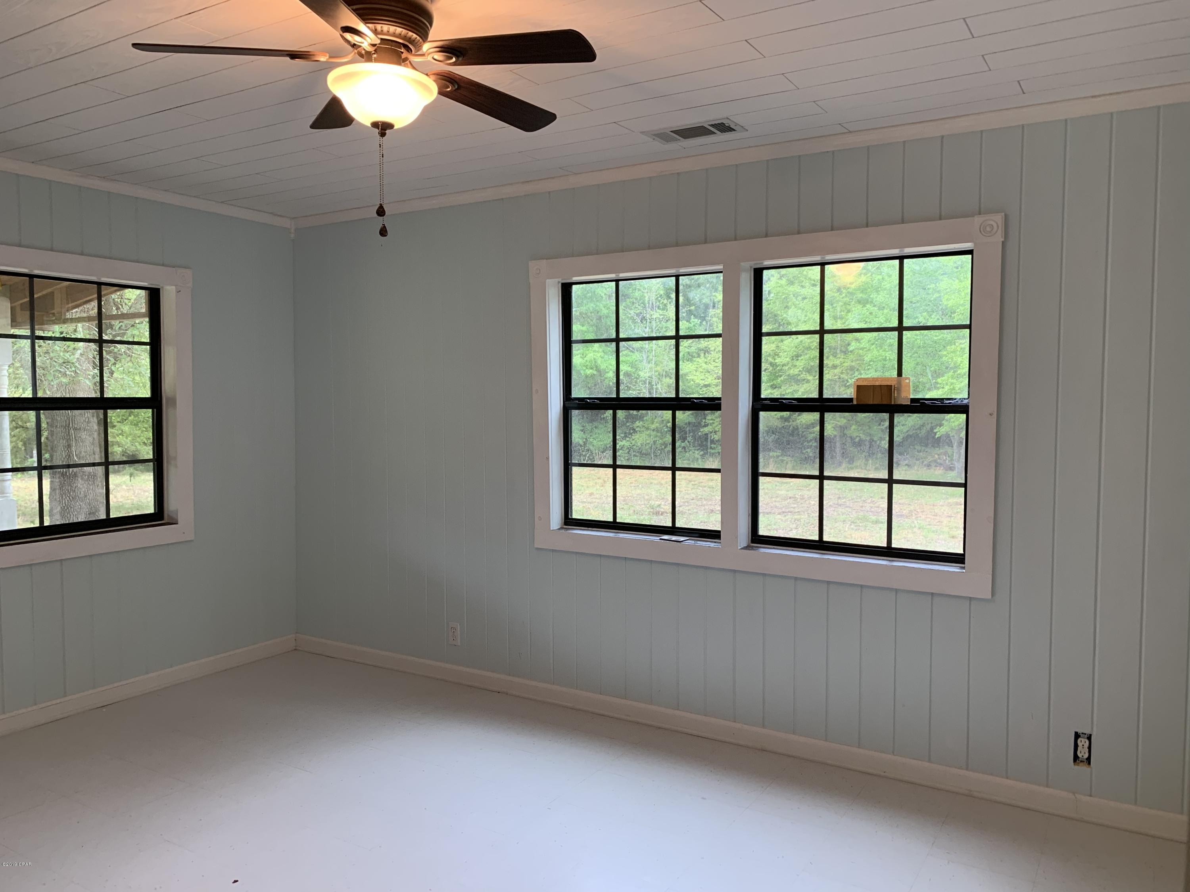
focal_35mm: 26
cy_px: 446
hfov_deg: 67.3
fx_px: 894
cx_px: 595
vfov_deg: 53.1
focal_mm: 4.25
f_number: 1.8
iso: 80
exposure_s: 1/60
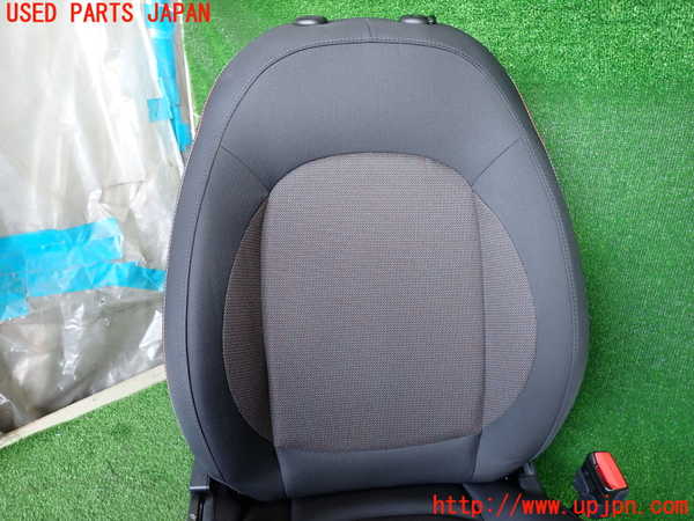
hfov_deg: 69.4
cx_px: 347
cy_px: 260
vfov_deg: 54.9
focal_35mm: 25
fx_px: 501
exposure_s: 1/50
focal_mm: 4.5
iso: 200
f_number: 2
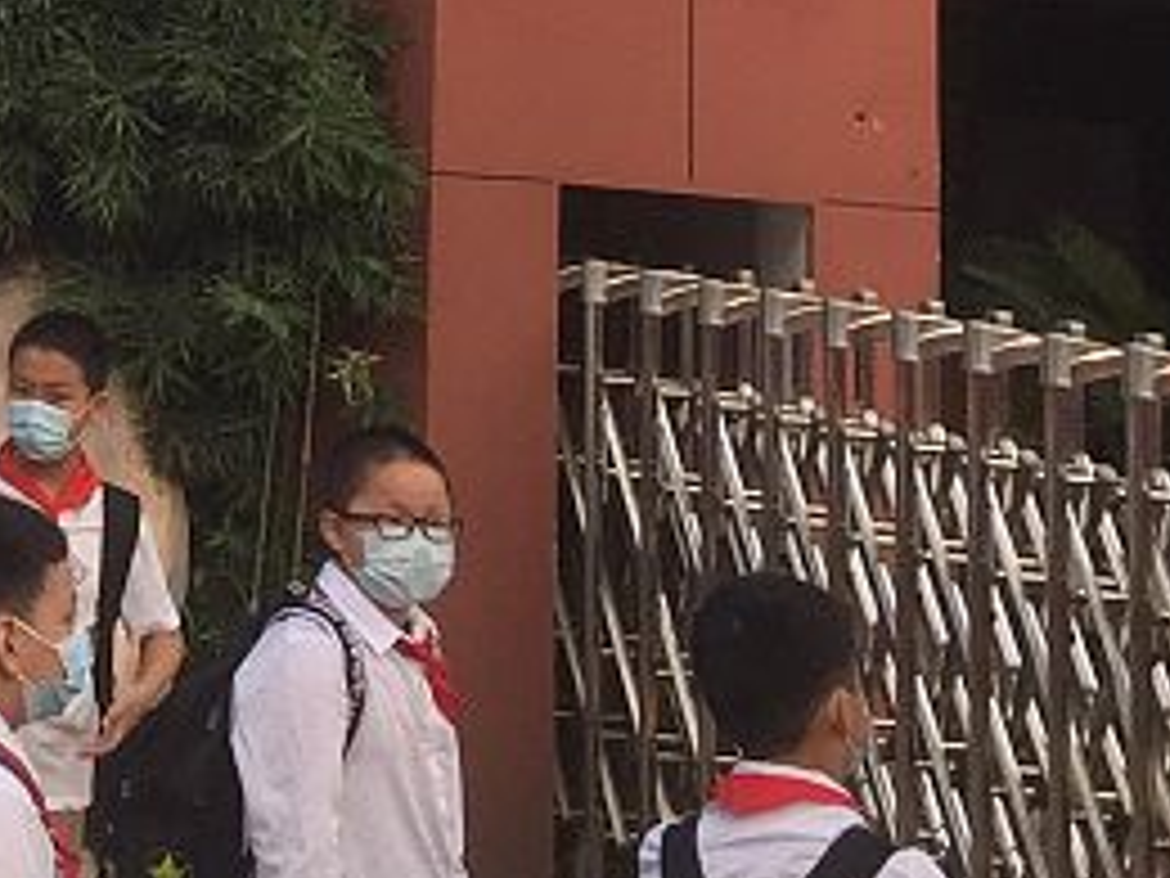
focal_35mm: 134
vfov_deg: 10.2
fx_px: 4529
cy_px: -883
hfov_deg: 13.6
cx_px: -742
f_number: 2.2
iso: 32
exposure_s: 1/557
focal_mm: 4.15
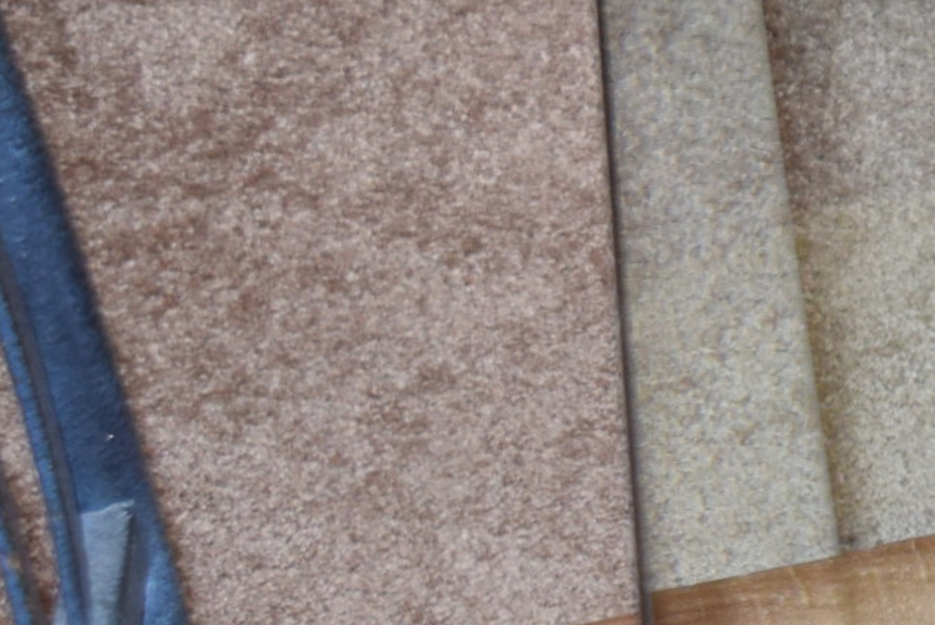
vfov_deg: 8.0
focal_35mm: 171
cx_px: 2066
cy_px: 88
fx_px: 4444
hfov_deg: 10.7
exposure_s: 1/100
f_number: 5
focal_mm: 24
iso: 800
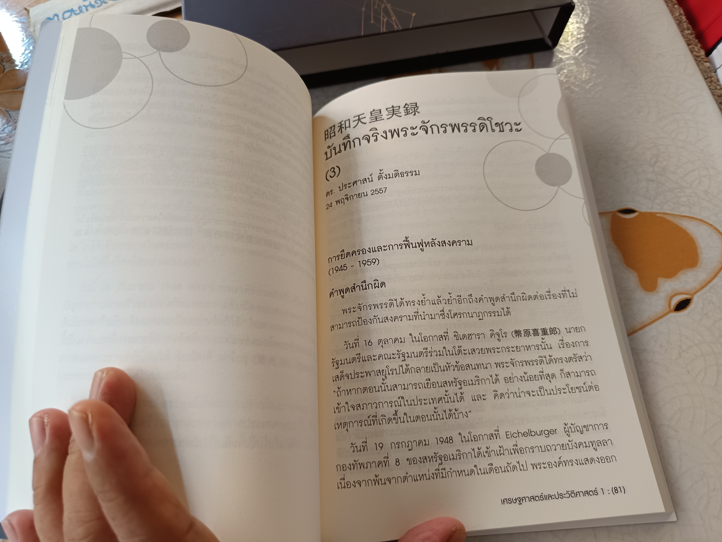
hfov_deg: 71.6
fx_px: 501
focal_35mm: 24
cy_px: 271
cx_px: 361
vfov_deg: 56.8
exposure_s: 1/50
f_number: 1.7
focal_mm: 5.31
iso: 268
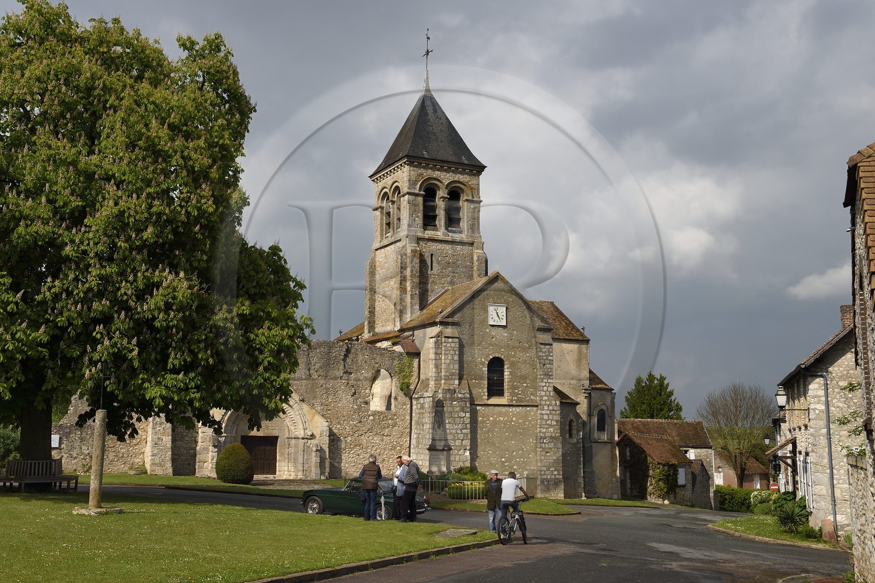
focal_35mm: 40
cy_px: 292
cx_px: 438
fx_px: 972
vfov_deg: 33.4
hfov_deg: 48.5
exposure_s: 1/320
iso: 200
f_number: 14
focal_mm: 40
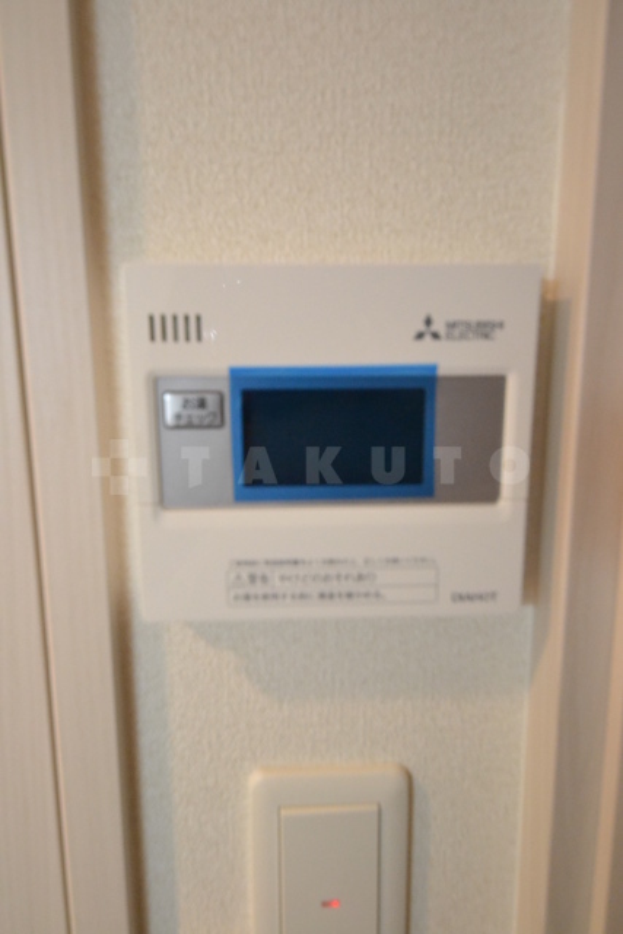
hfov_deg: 56.2
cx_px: 312
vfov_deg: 77.3
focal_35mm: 22
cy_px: 467
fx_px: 584
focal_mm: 15
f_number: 5.3
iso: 3200
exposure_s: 1/40
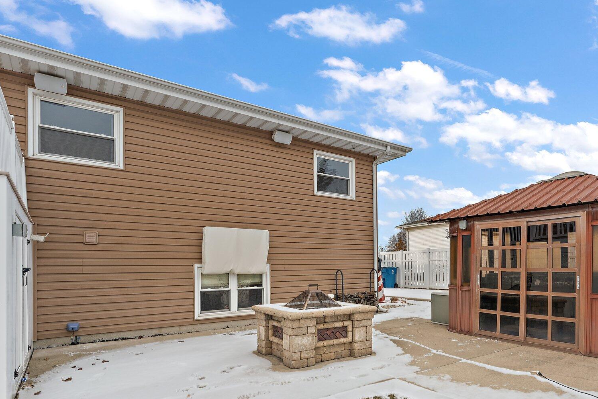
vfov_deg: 55.6
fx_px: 370
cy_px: 262
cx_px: 384
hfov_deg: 76.1
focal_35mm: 22
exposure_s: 1/50
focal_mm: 16.2
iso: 250
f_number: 9
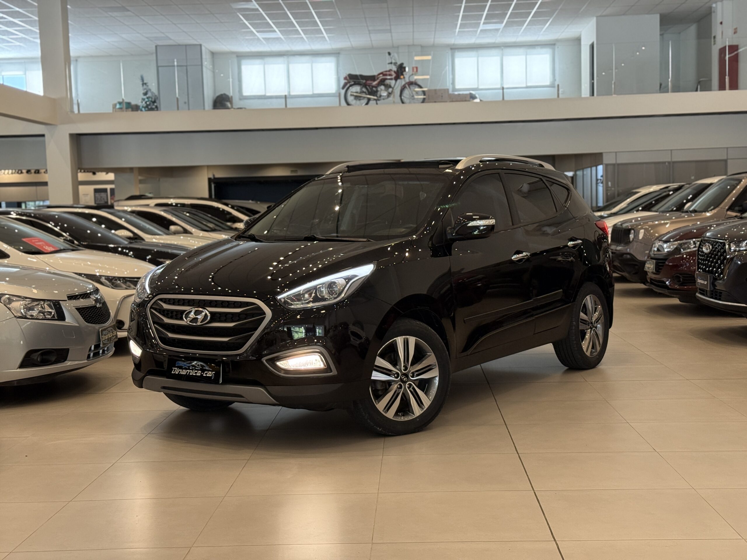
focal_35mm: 48
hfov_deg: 39.7
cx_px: 374
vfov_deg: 30.3
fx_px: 1036
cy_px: 280
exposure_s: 1/120
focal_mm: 6.76
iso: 200
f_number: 1.78
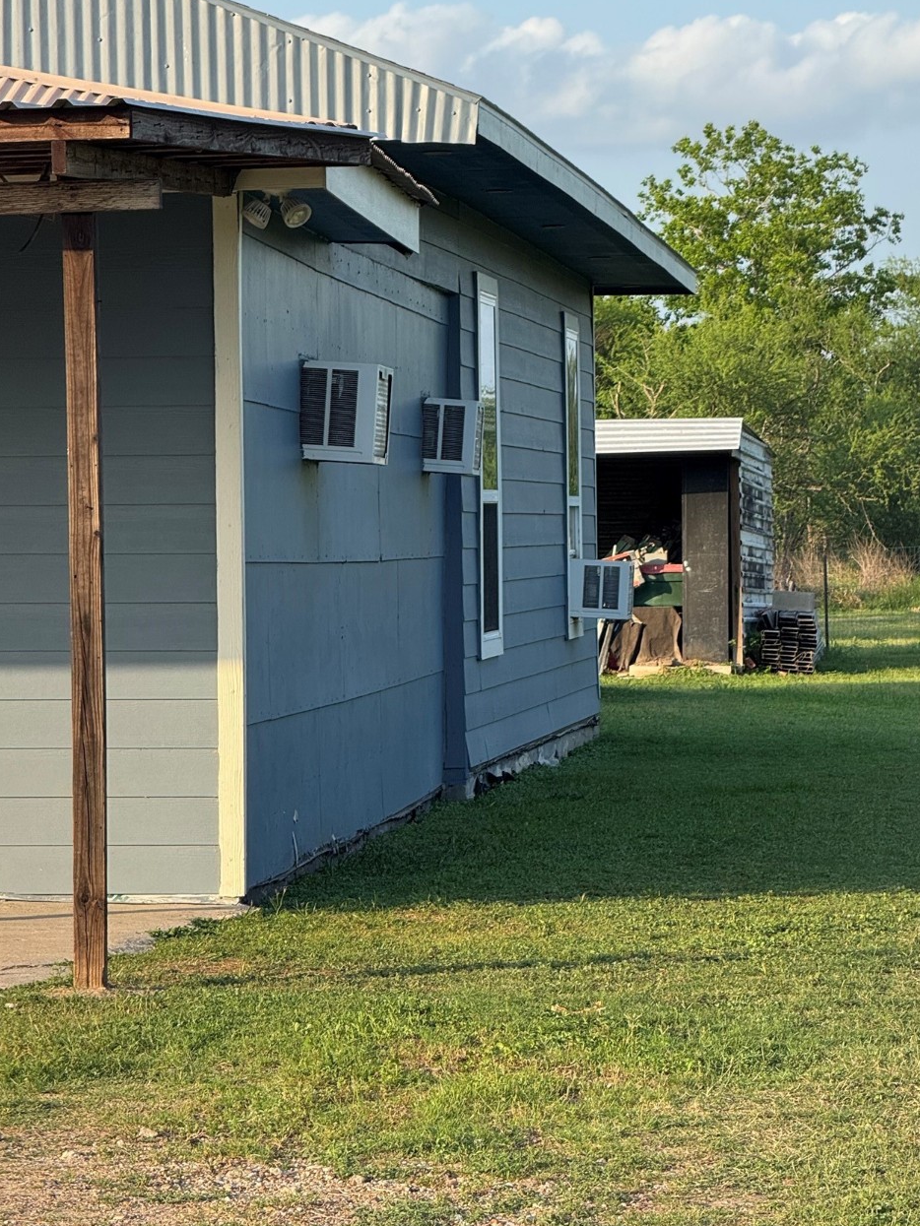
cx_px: 530
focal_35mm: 148
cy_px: 508
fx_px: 5244
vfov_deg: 13.3
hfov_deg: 10.0
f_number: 2.8
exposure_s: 1/459
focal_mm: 15.66
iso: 50
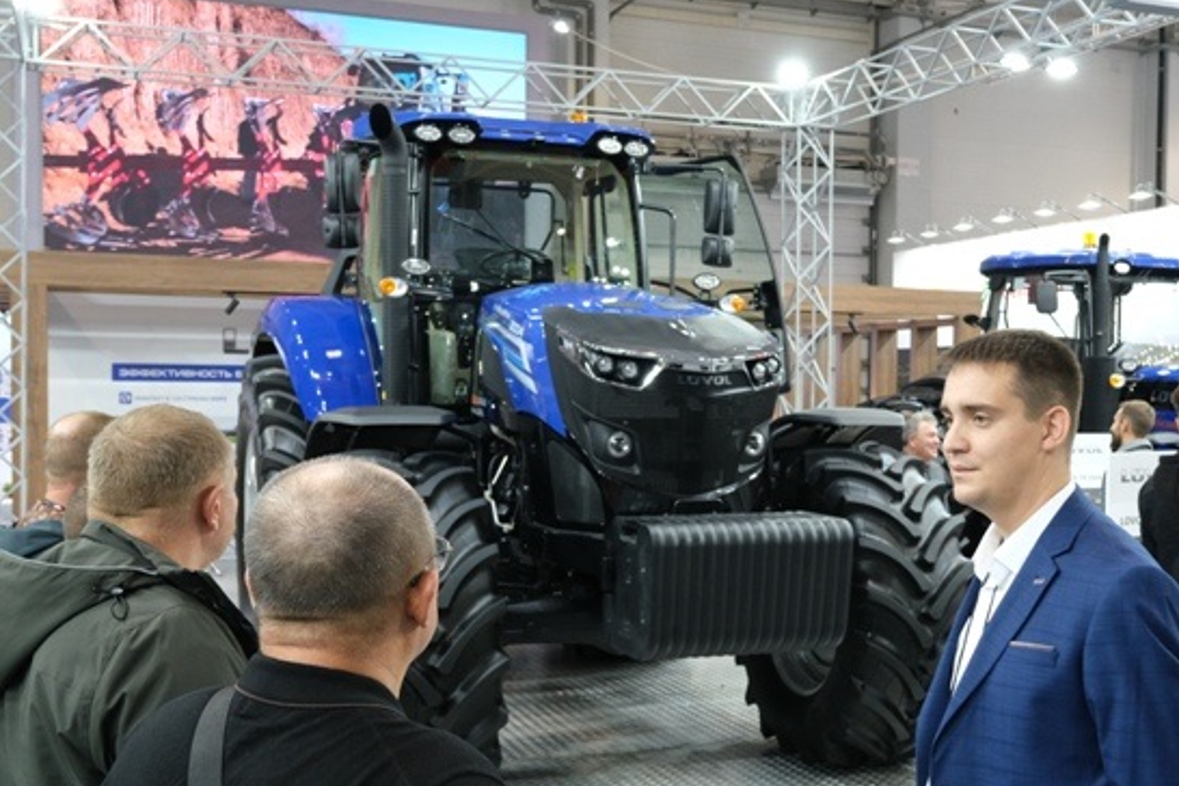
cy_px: 457
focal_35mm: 45
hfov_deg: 43.4
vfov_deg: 29.8
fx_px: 1474
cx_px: 702
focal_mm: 16
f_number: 4
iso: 1000
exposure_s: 1/100
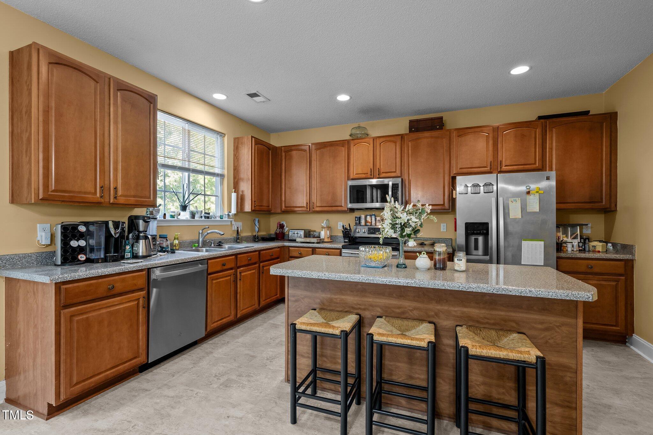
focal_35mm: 16
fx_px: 290
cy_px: 218
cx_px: 326
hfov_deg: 96.7
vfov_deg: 73.7
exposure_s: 1/1.43
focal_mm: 16
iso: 400
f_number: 8
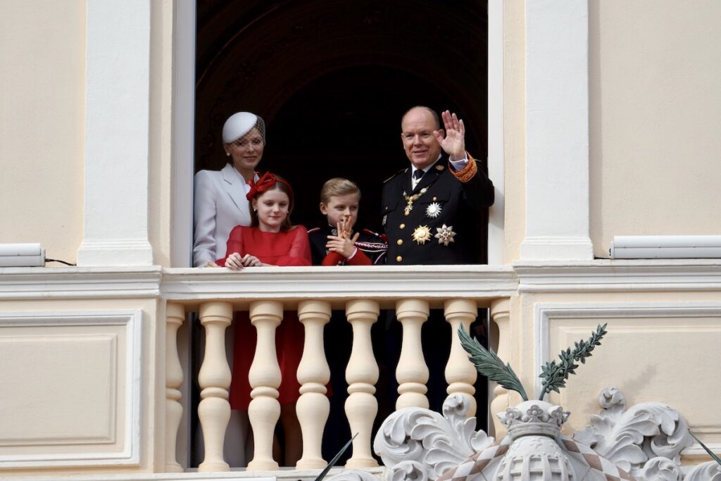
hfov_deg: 7.8
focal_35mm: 266
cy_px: 240
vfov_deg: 5.2
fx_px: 5318
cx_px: 360
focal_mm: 177
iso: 100
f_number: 5.6
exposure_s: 1/320
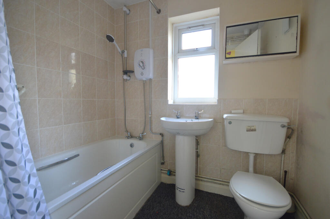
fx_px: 137
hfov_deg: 100.4
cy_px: 110
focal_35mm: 15
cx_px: 165
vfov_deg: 77.2
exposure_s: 1/60
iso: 720
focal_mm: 10
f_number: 4
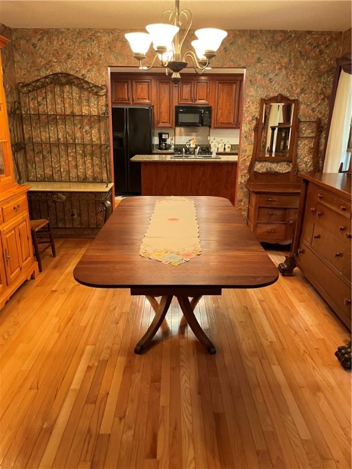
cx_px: 176
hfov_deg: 53.1
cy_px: 234
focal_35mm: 26
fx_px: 353
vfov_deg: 67.3
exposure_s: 1/60
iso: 400
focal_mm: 4.2
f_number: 1.6
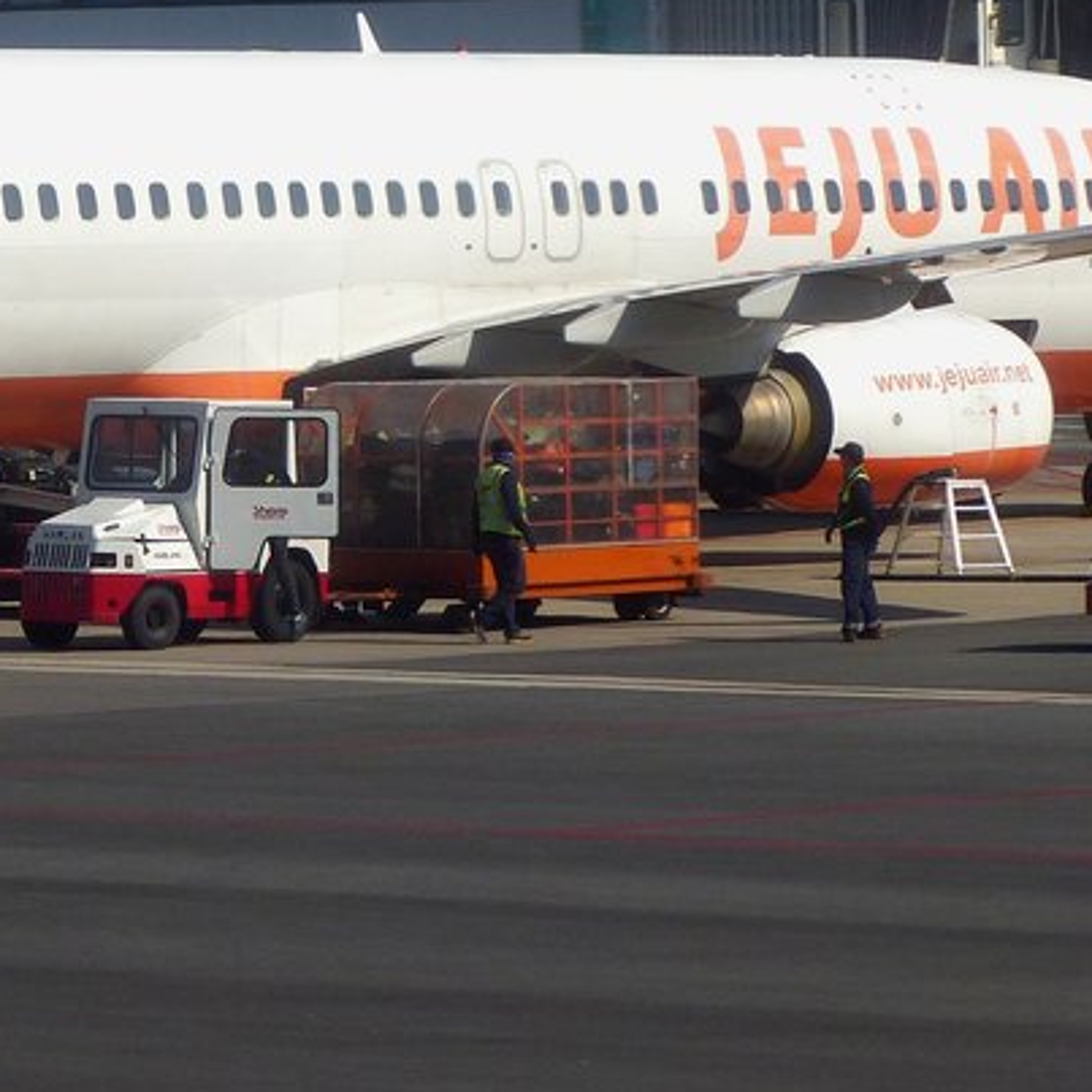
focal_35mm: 300
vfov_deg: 5.8
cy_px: 152
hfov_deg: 5.8
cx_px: 252
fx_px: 10707
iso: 100
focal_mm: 20.5
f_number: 4
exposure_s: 1/1000
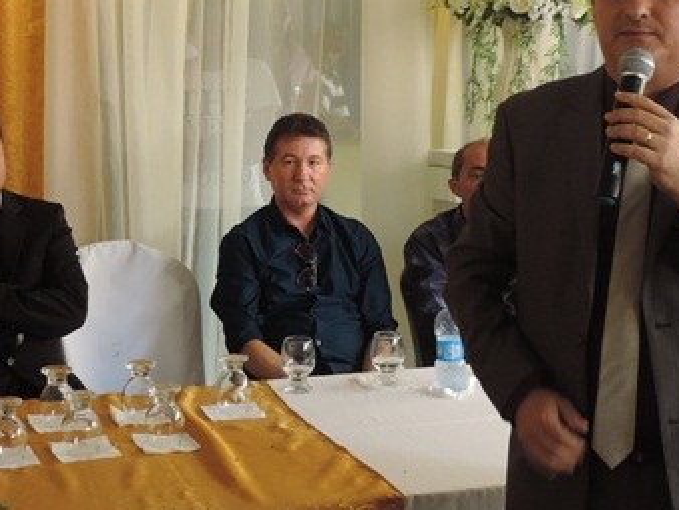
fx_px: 1531
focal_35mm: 78
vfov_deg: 18.9
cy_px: 199
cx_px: 257
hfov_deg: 24.9
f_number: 3.2
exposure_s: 1/50
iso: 320
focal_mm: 5.8
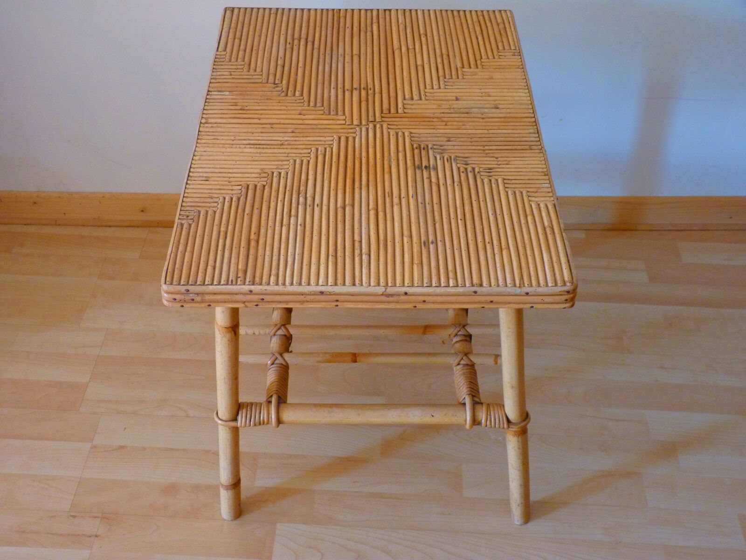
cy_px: 280
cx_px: 373
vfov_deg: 30.3
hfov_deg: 39.7
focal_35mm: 48
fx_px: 1034
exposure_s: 1/30
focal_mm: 8.5
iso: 250
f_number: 3.2
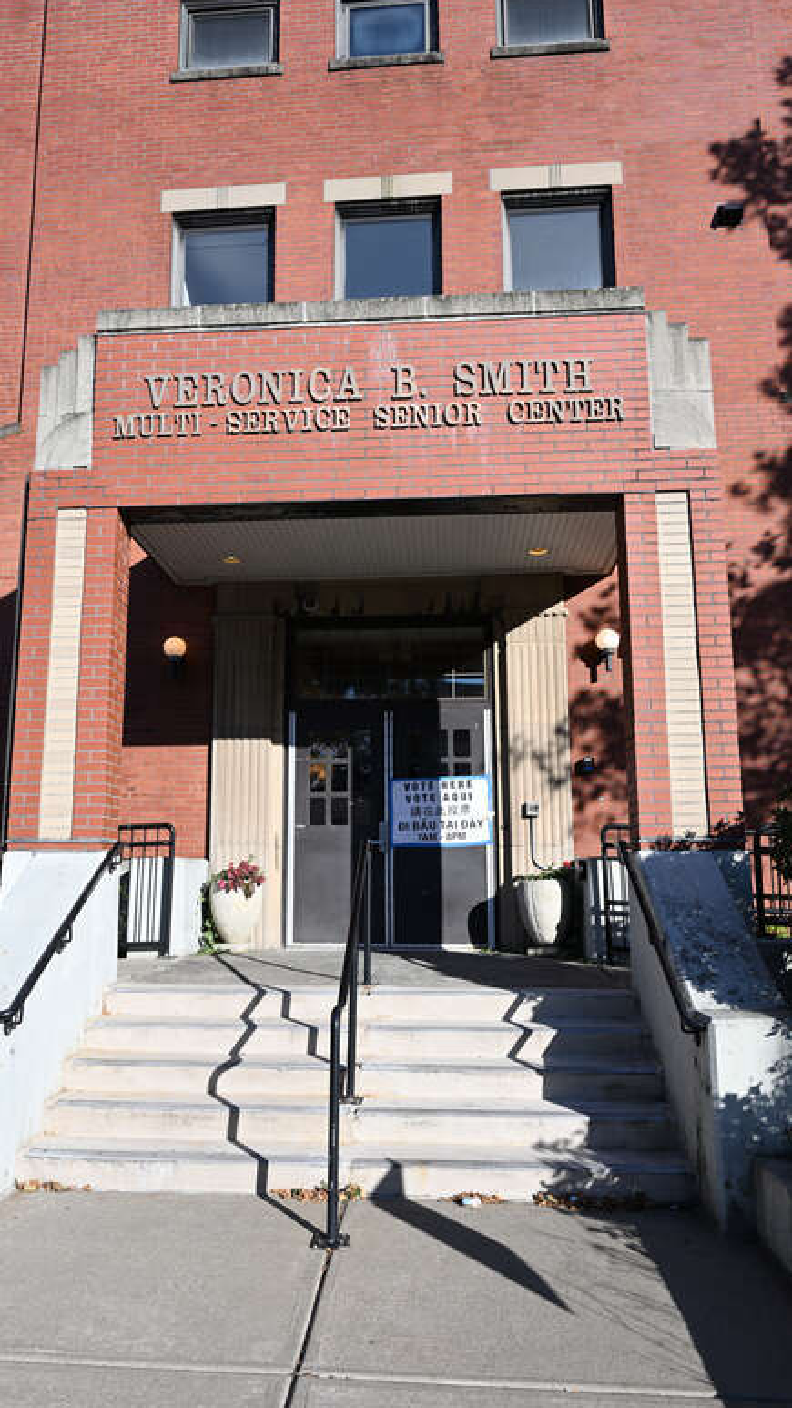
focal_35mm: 26
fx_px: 970
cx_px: 354
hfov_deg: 44.3
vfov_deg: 71.9
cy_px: 723
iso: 64
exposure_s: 1/125
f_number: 8
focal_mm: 24
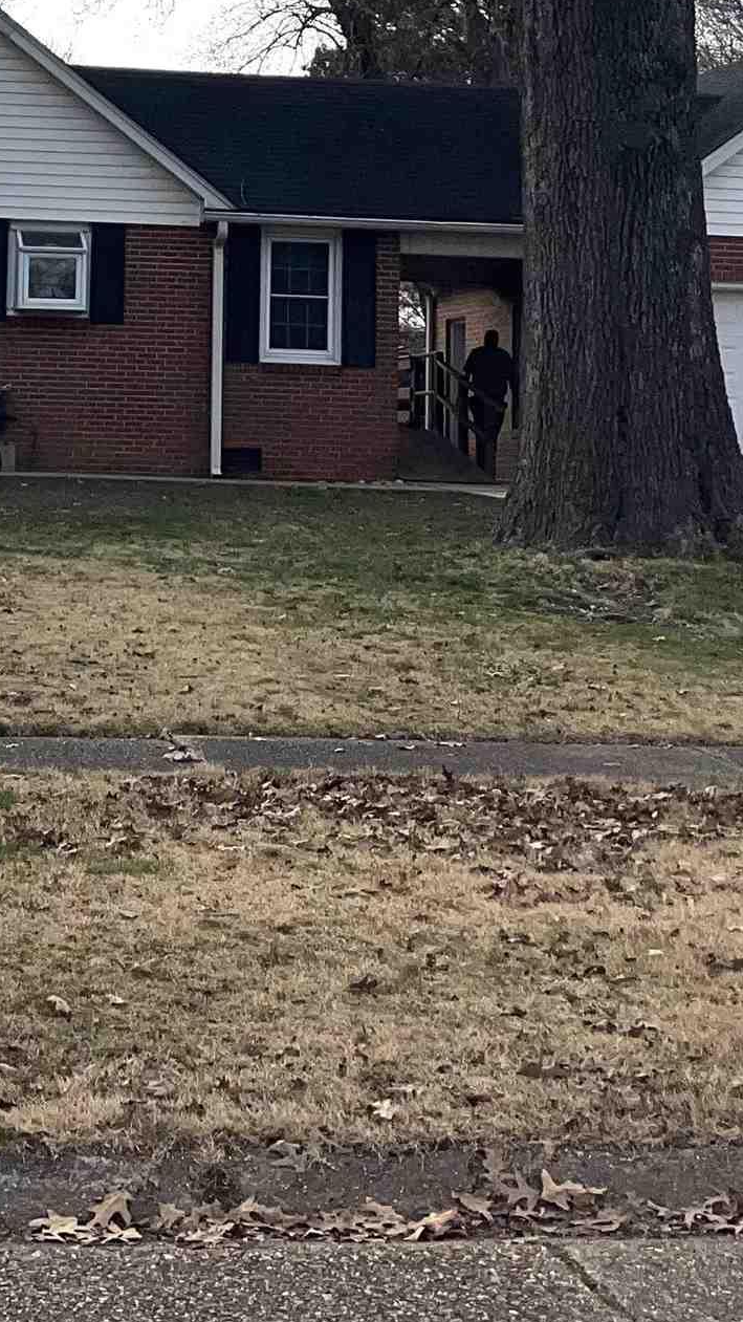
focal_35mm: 69
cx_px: 40
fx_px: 2418
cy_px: 188
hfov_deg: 17.2
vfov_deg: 29.6
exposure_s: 1/6993
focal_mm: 5.7
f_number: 1.5
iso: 32
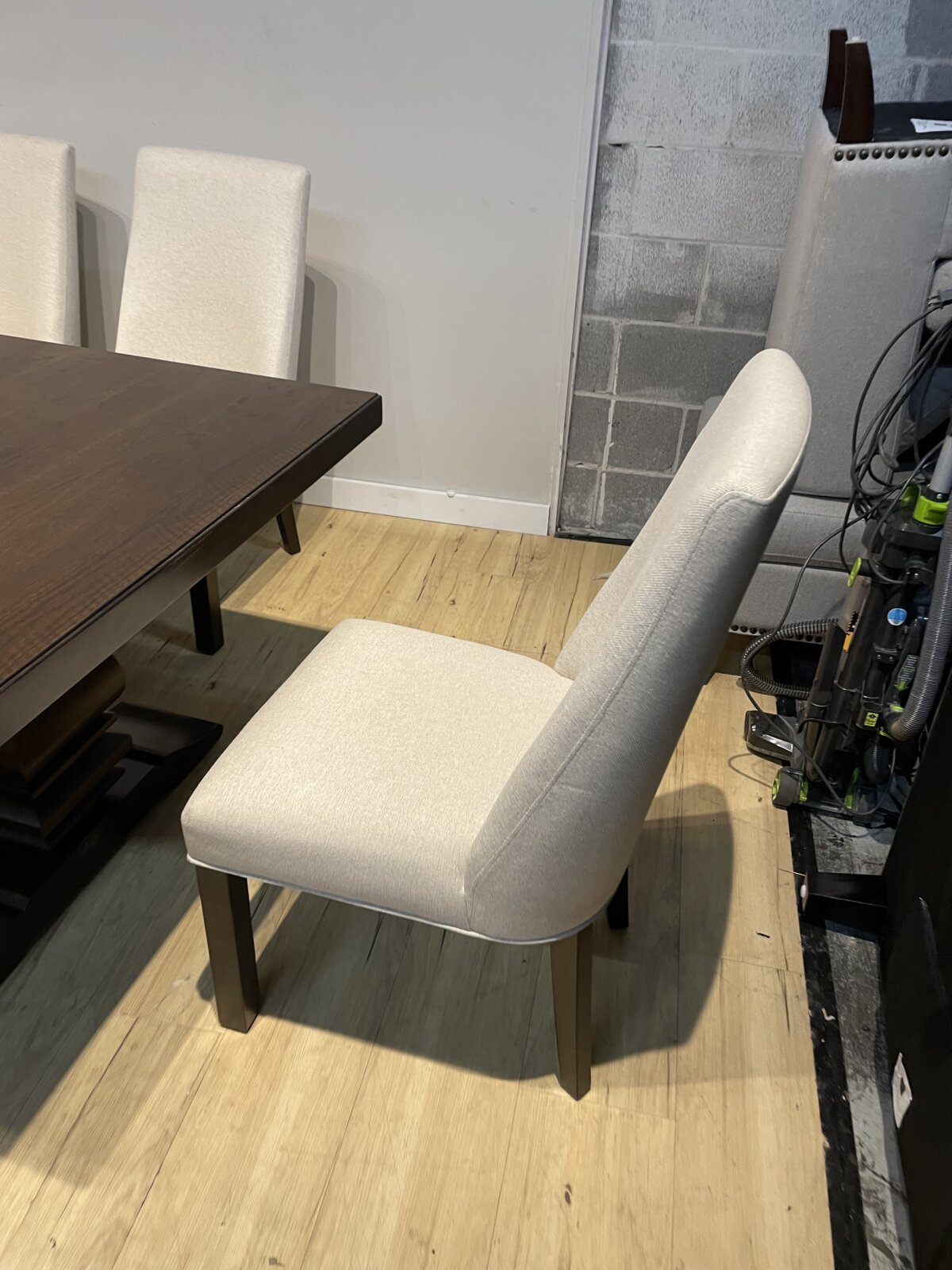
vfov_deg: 67.3
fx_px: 953
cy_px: 635
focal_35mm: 26
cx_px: 476
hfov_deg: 53.1
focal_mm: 4.2
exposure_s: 1/60
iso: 125
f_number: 1.6
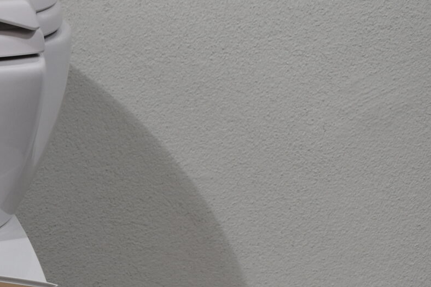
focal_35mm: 117
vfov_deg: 11.5
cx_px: -144
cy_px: 325
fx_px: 1400
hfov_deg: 16.5
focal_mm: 24
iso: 250
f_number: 5.6
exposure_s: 1/125
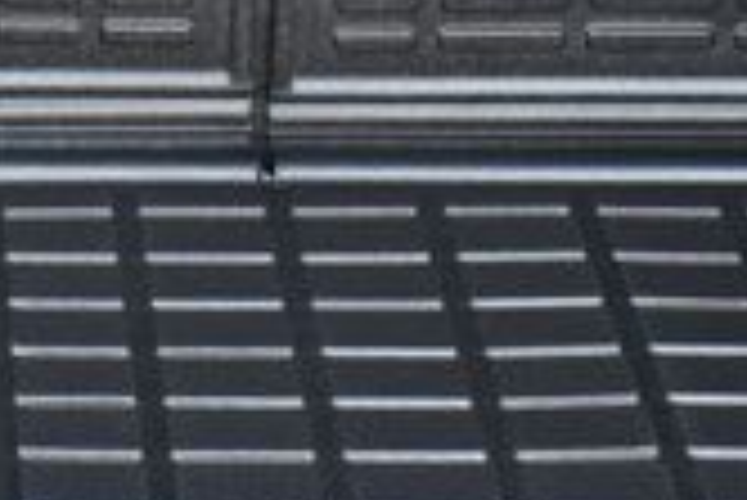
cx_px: -22
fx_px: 4610
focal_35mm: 222
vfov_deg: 6.1
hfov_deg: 9.2
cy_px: -351
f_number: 6.3
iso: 400
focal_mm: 24
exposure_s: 1/20
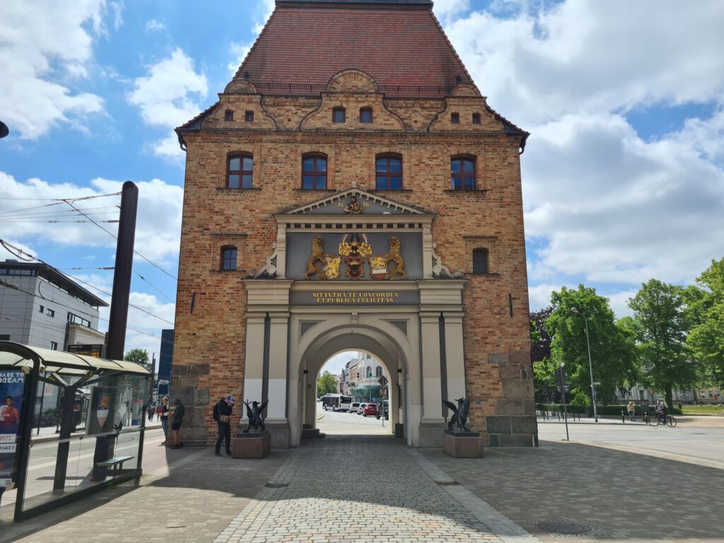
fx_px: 544
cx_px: 362
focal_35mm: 26
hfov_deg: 67.3
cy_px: 272
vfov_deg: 53.1
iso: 50
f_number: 1.8
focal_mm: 5.4
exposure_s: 1/3552
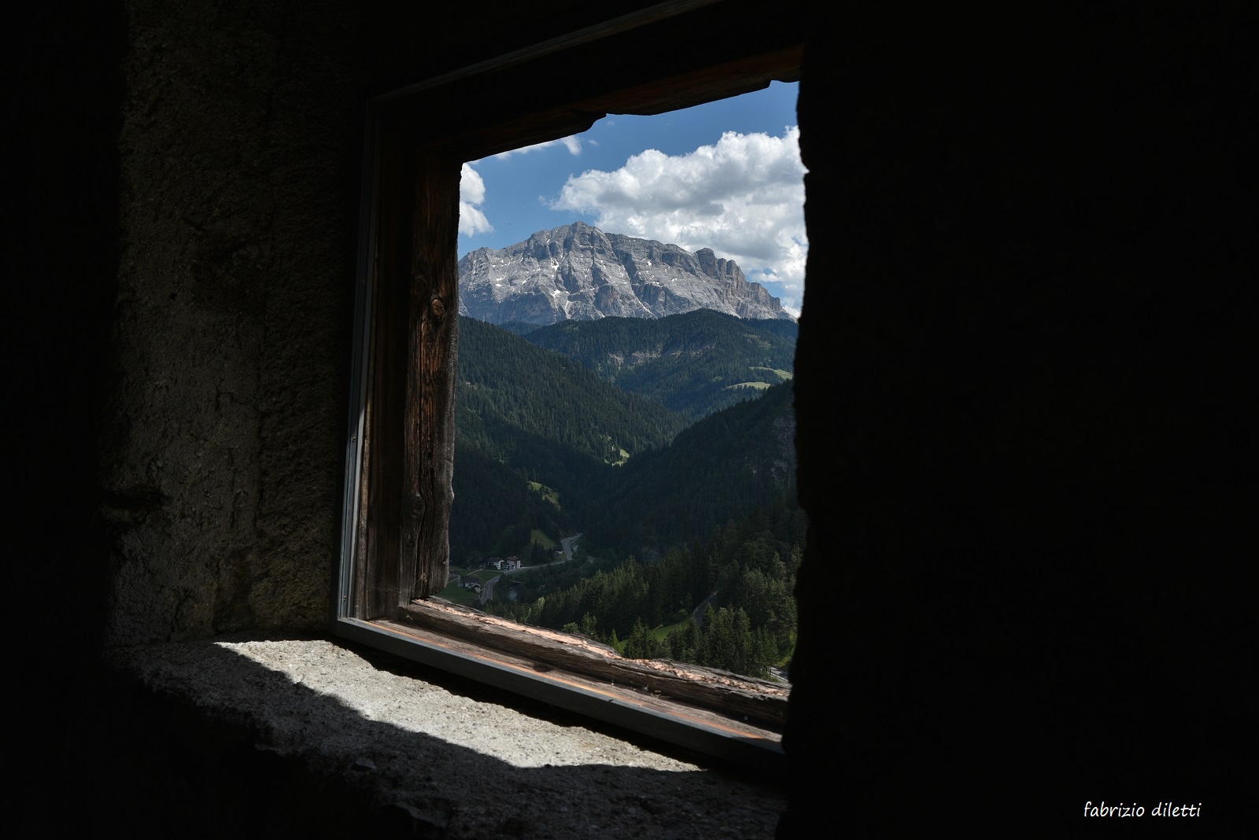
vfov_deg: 46.4
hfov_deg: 65.5
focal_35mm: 28
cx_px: 630
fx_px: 980
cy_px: 420
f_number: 8
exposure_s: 1/800
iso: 200
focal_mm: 28
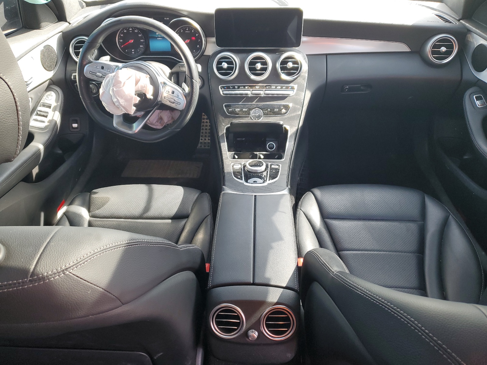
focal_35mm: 26
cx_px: 244
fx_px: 366
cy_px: 182
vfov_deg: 53.1
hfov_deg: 67.3
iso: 62
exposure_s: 1/120
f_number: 1.5
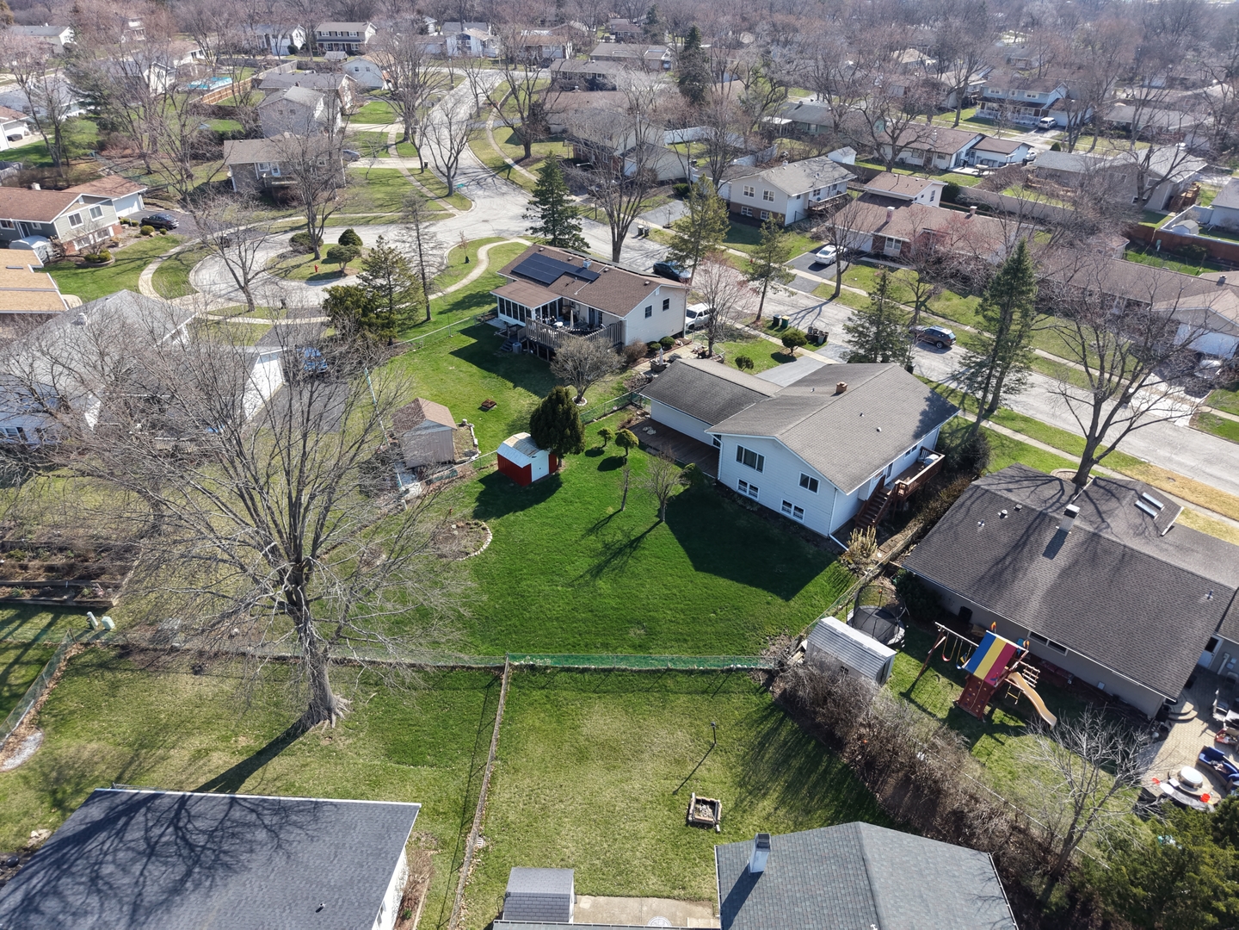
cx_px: 620
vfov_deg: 56.8
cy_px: 465
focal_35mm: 24
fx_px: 859
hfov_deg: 71.6
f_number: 1.8
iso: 200
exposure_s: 1/2000
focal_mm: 8.67
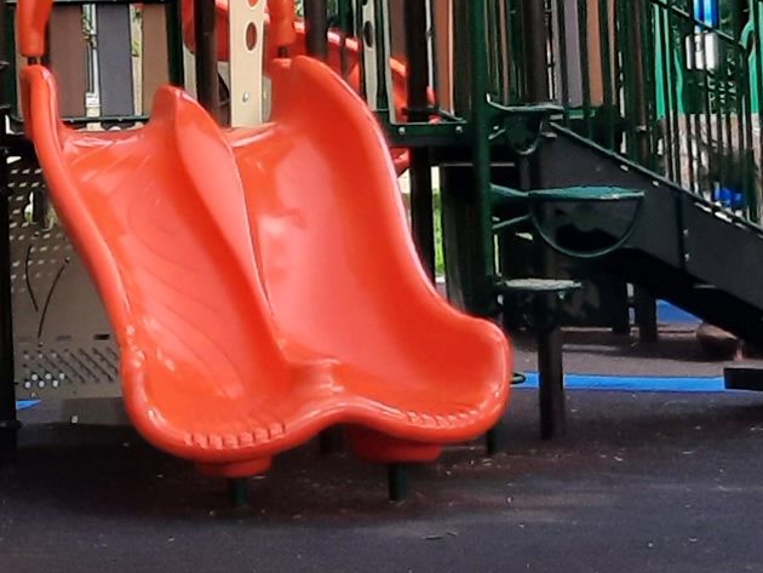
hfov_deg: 11.8
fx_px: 3638
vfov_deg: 8.9
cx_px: -58
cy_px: -185
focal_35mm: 165
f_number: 1.7
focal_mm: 3.92
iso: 40
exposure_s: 1/852
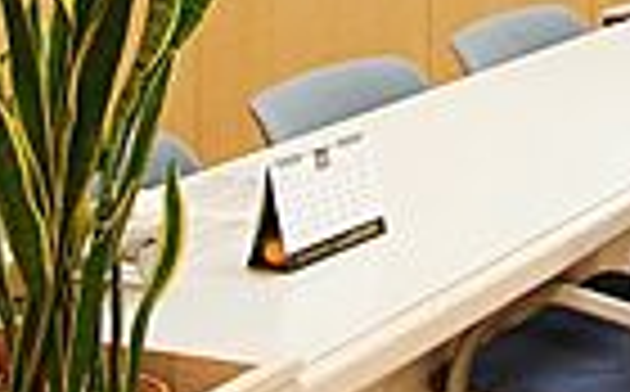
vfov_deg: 14.0
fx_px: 1440
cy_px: -284
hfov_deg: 19.3
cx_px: 1102
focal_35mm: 84
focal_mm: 12
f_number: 8
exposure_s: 1/3
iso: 100
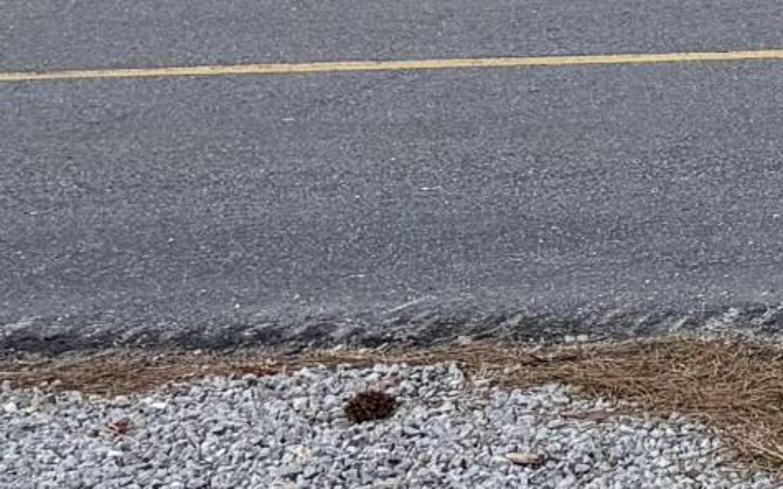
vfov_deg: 7.1
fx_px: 3713
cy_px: -703
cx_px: 1784
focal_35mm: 174
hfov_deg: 10.6
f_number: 1.6
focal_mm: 5.96
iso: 64
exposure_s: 1/1848
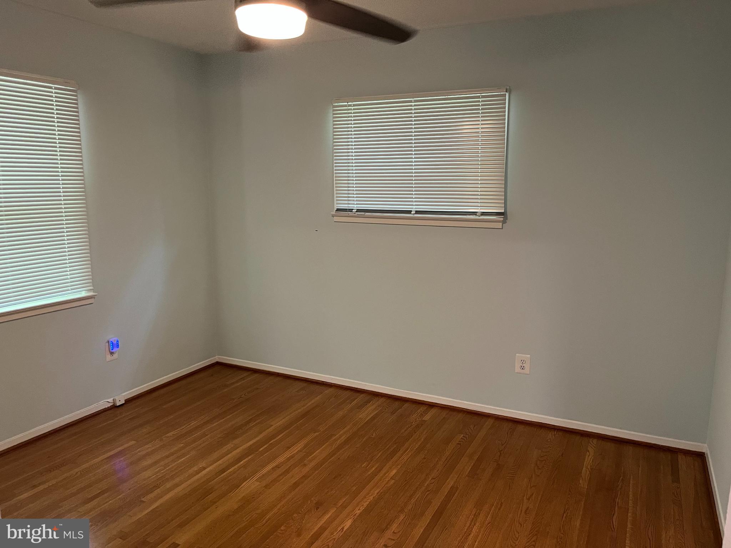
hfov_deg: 67.3
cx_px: 366
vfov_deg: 53.1
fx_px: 549
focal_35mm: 26
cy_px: 274
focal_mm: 5.1
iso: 320
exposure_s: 1/60
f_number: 1.6
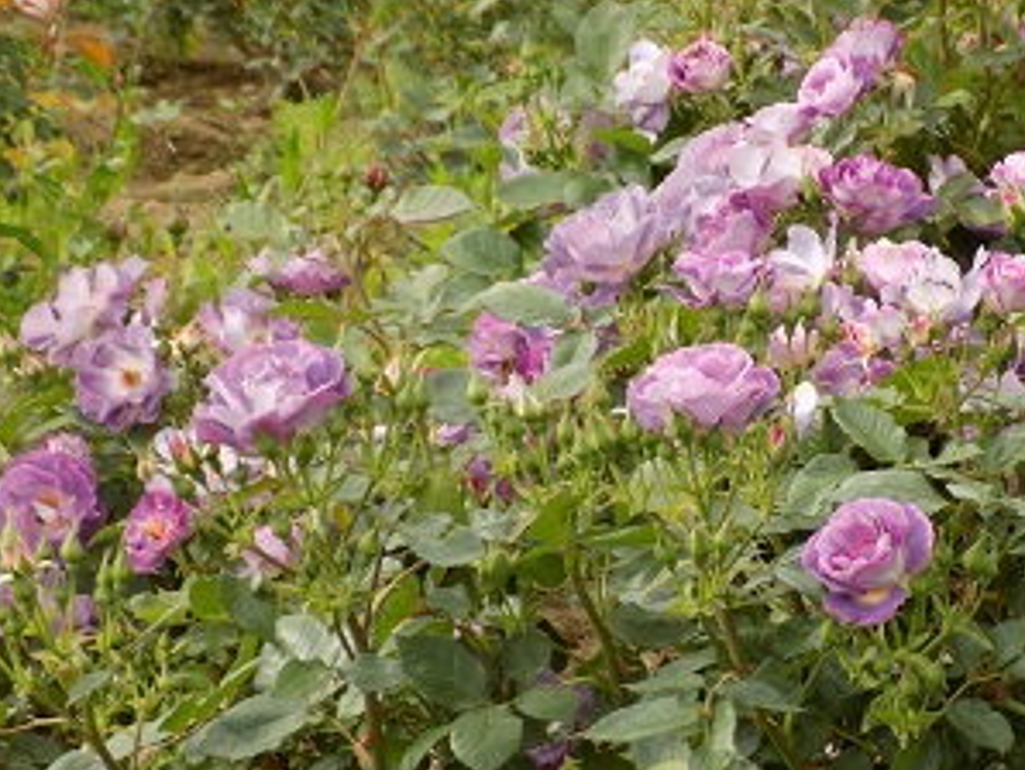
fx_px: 5631
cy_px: 382
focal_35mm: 190
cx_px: 784
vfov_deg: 7.8
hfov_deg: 10.4
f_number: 4.8
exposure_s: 1/100
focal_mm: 20.9
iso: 80
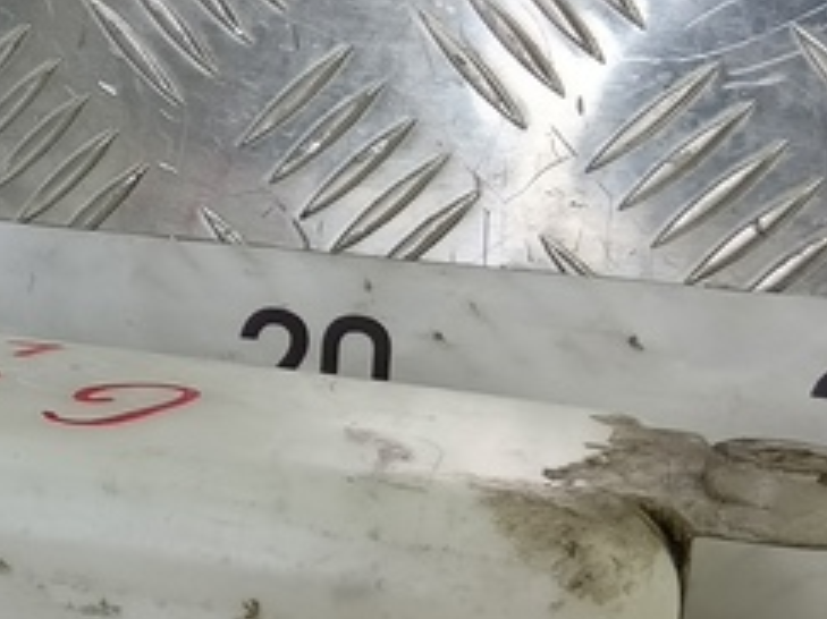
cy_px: 680
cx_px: -180
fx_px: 2316
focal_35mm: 97
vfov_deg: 14.9
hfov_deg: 19.1
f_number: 1.6
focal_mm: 4.11
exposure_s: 1/50
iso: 101
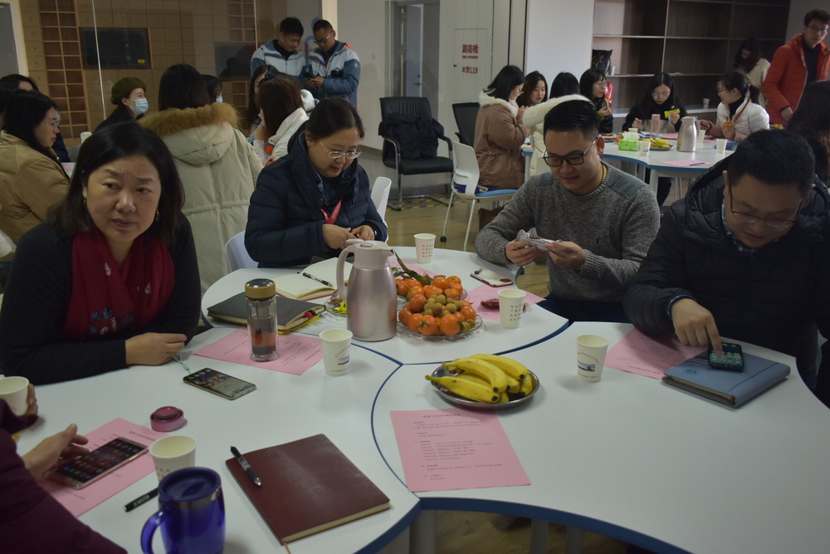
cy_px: 277
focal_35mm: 33
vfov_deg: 40.0
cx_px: 415
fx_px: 761
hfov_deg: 57.2
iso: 400
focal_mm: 22
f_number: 3.8
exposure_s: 1/60
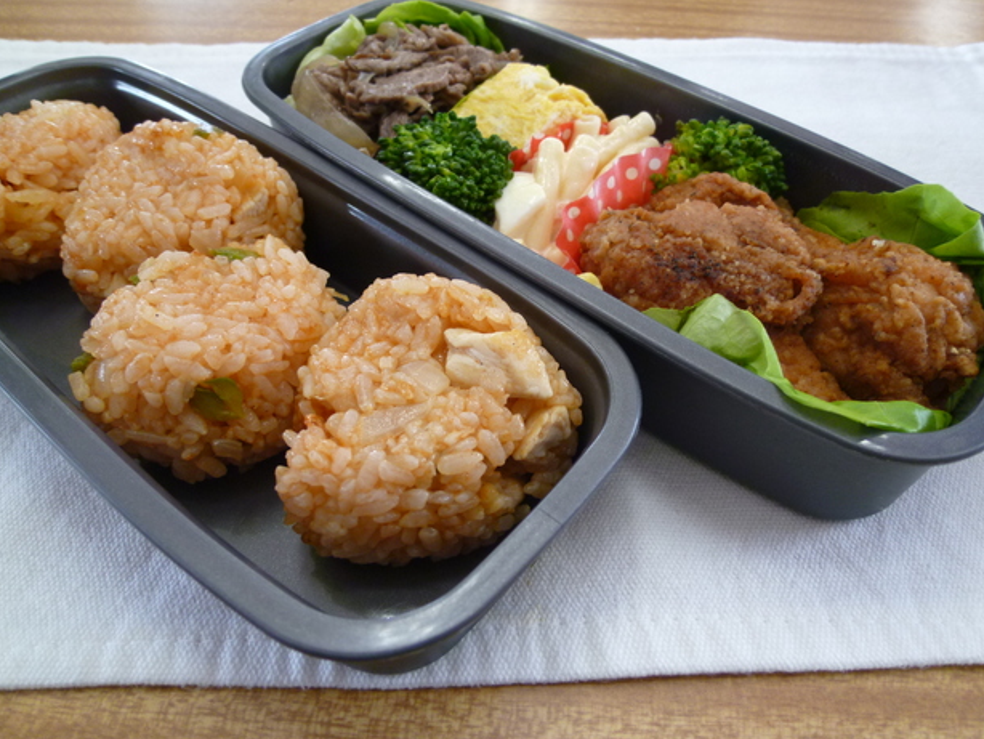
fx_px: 711
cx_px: 508
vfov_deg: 54.9
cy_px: 367
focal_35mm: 25
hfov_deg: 69.4
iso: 125
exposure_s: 1/60
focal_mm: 4.3
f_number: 2.2
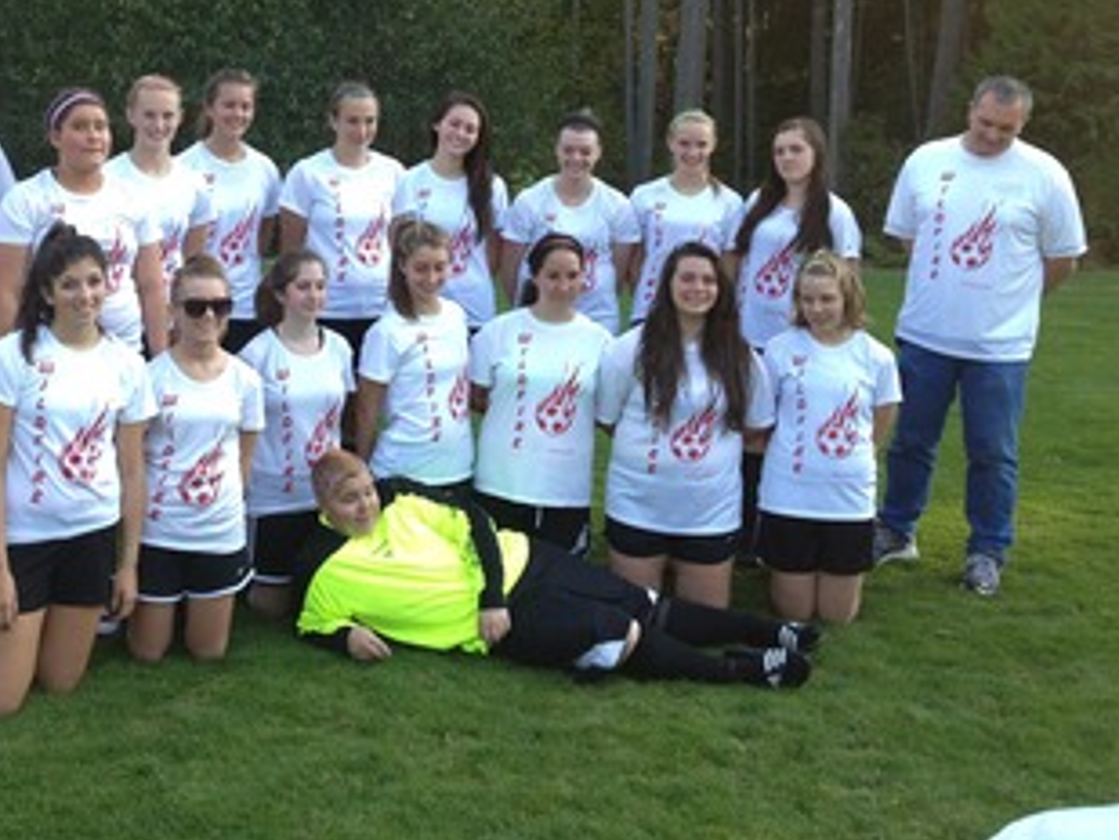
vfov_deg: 28.3
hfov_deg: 37.2
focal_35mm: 51
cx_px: 398
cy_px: 239
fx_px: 1649
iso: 80
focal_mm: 4.28
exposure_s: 1/263
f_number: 2.4
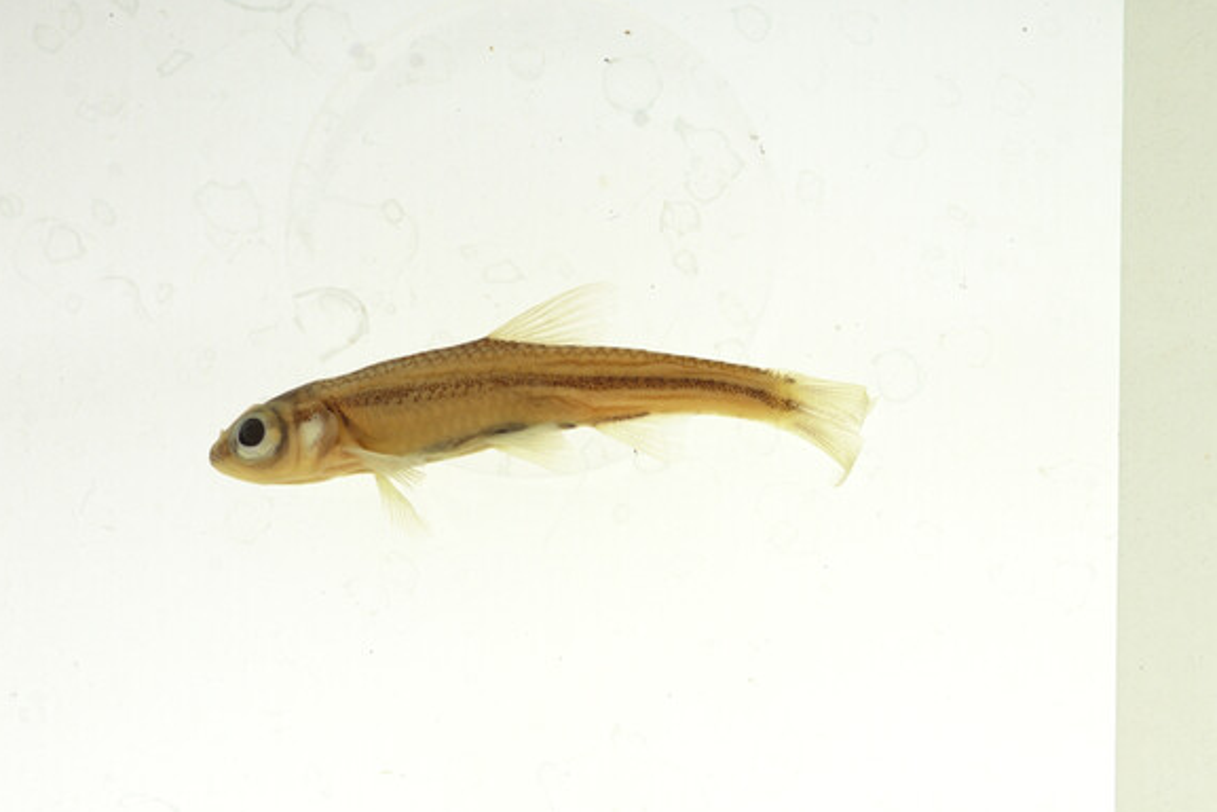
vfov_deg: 10.9
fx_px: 4225
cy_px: 724
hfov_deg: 16.2
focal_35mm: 125
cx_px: 1103
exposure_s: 1/200
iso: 100
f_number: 10
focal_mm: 60
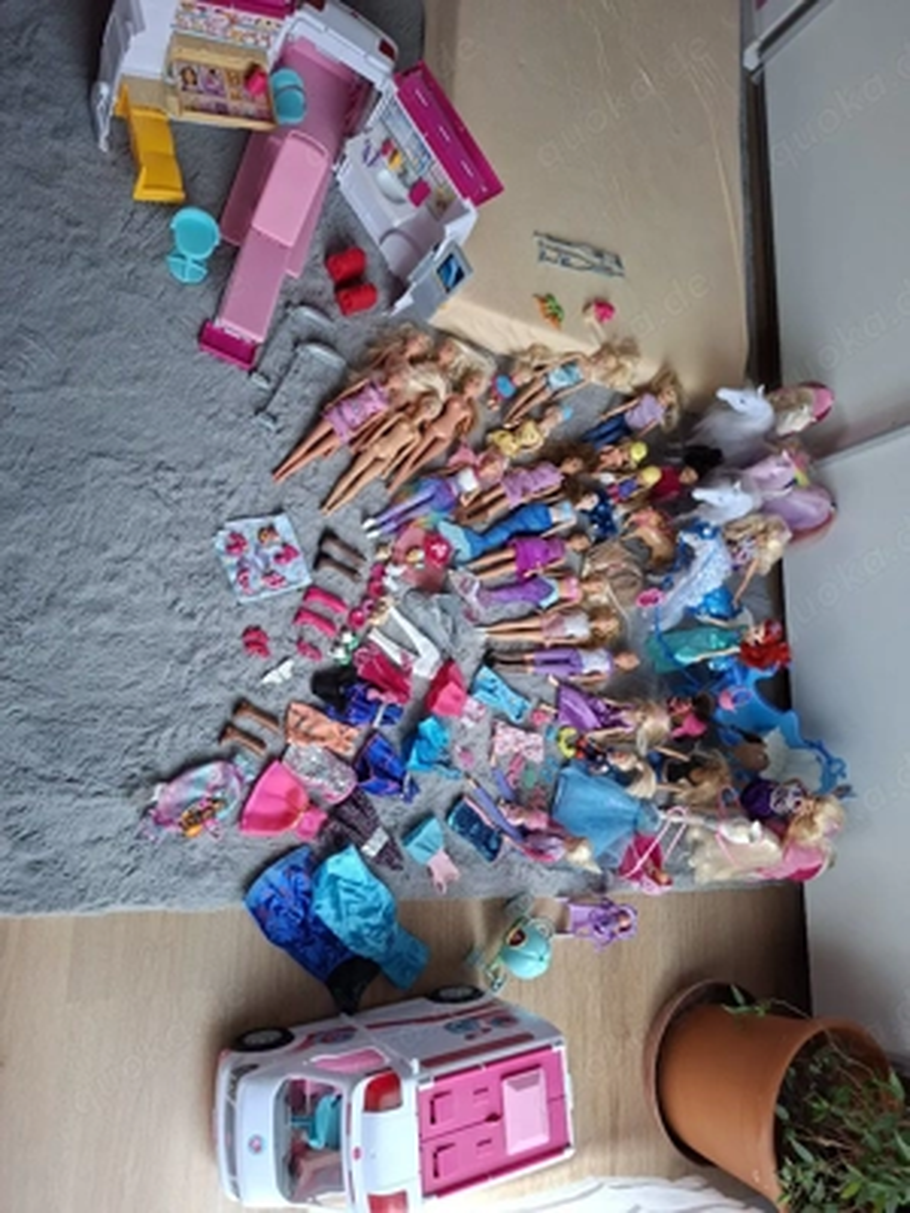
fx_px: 806
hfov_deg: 58.9
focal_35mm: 23
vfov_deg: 73.9
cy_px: 606
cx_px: 455
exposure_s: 1/33
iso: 250
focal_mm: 5.54
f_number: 1.8
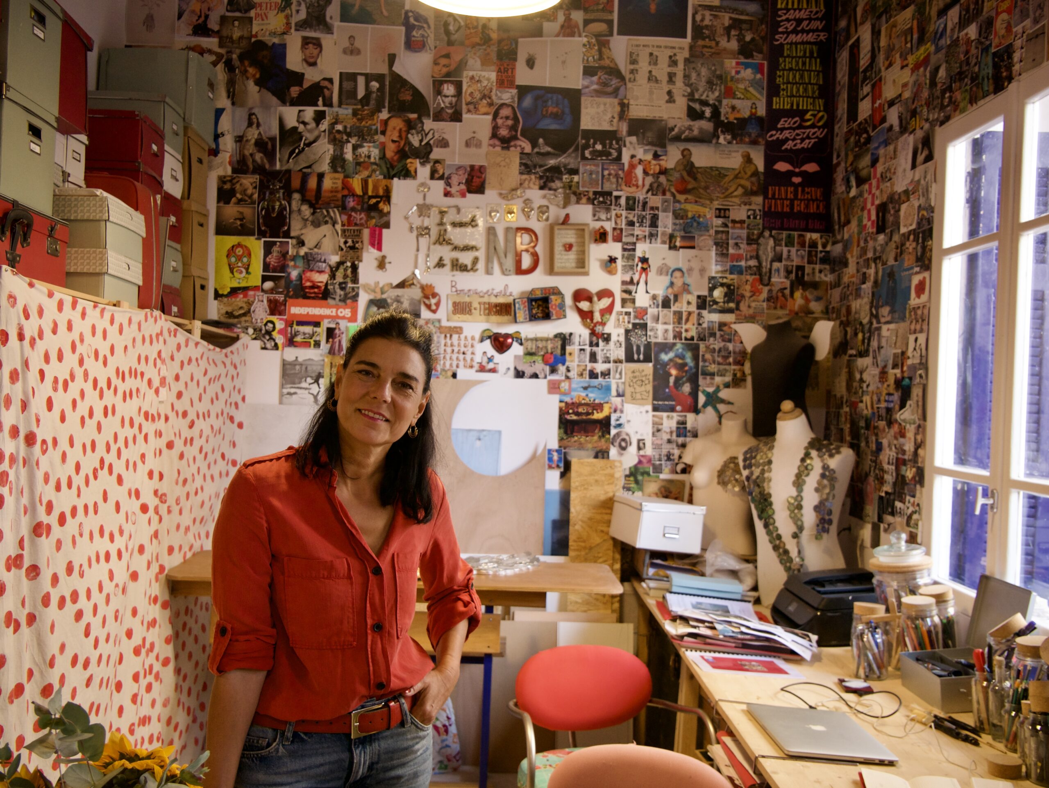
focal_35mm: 34
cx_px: 524
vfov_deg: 41.8
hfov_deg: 53.9
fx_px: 1031
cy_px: 394
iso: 400
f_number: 3.8
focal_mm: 17
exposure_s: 1/30
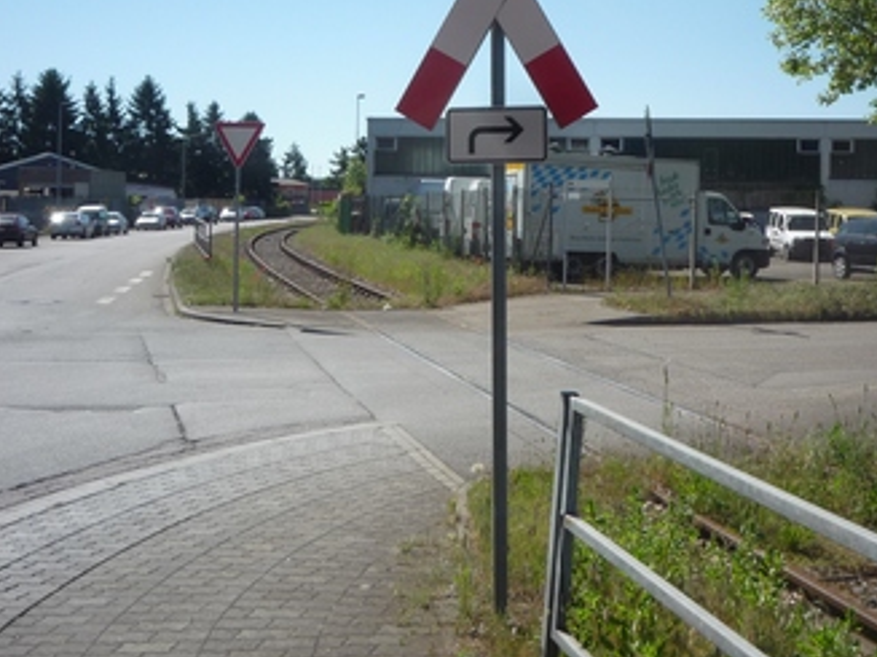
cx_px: 528
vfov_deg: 30.6
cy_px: 206
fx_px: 1190
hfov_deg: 40.3
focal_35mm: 47
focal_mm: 5.2
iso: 100
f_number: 5.6
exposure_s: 1/400
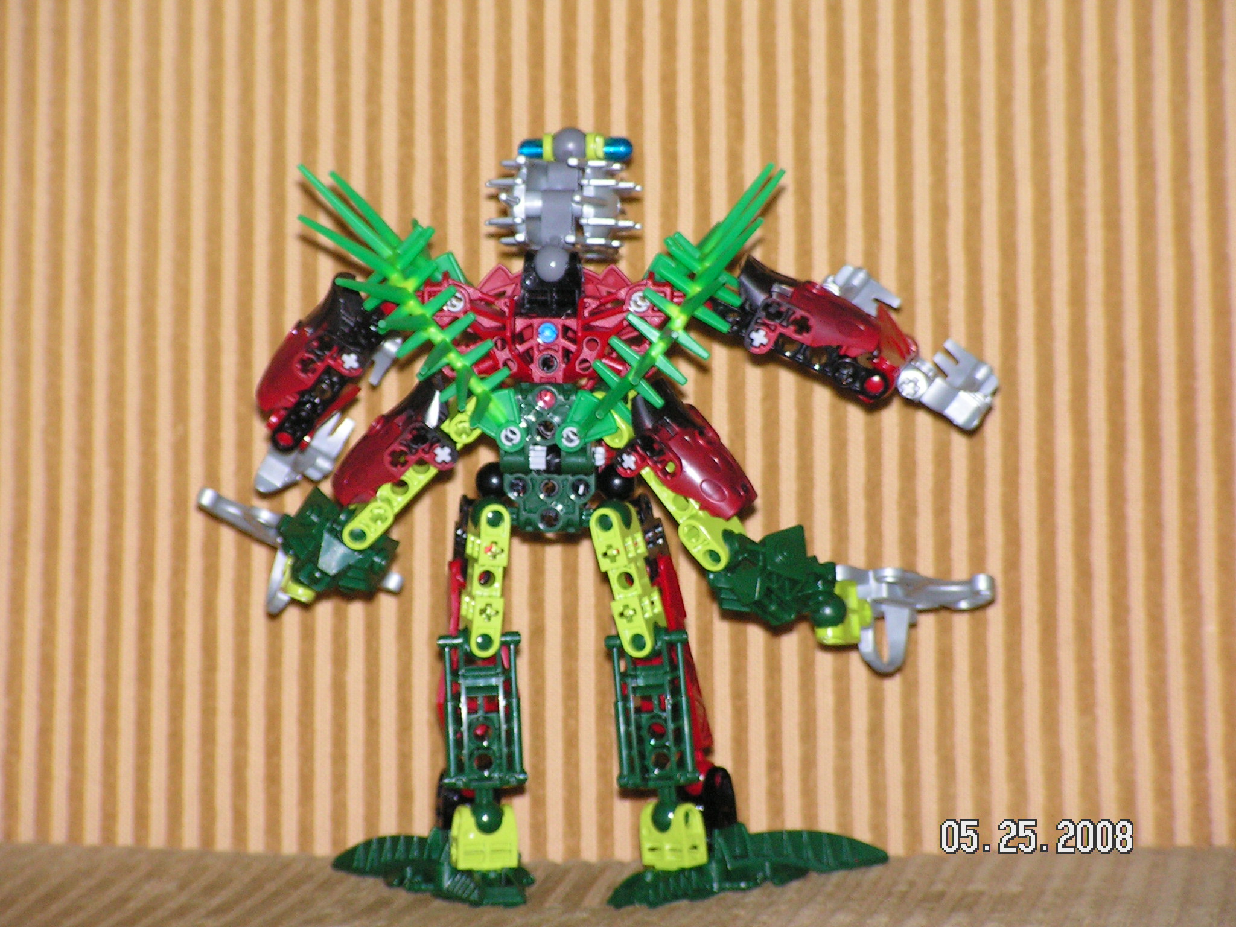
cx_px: 618
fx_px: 6249
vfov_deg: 8.5
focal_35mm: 175
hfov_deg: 11.3
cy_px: 464
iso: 200
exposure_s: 1/200
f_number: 3.4
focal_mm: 29.3
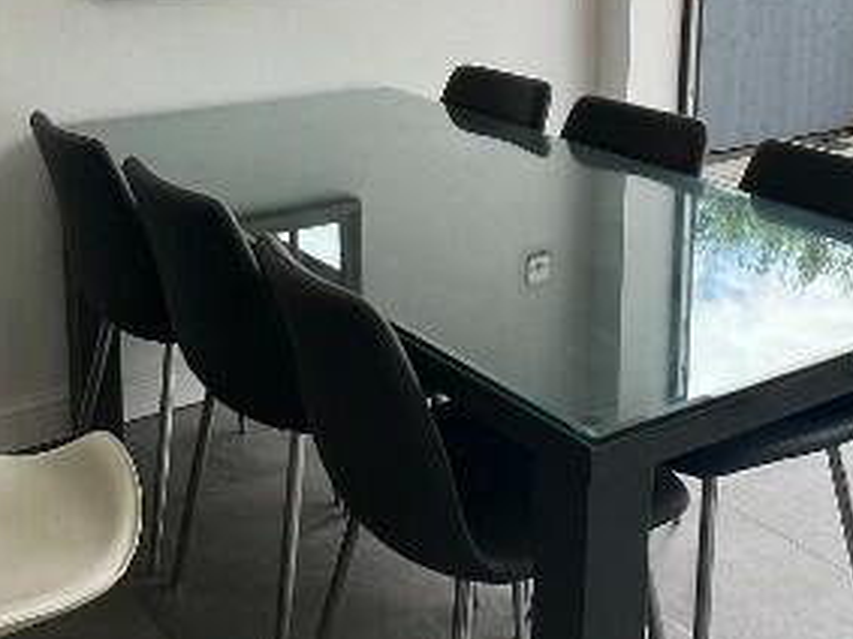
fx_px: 1158
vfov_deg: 29.9
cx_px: 398
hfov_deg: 40.4
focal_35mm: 47
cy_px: 105
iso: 32
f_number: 1.8
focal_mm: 1.57
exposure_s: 1/314
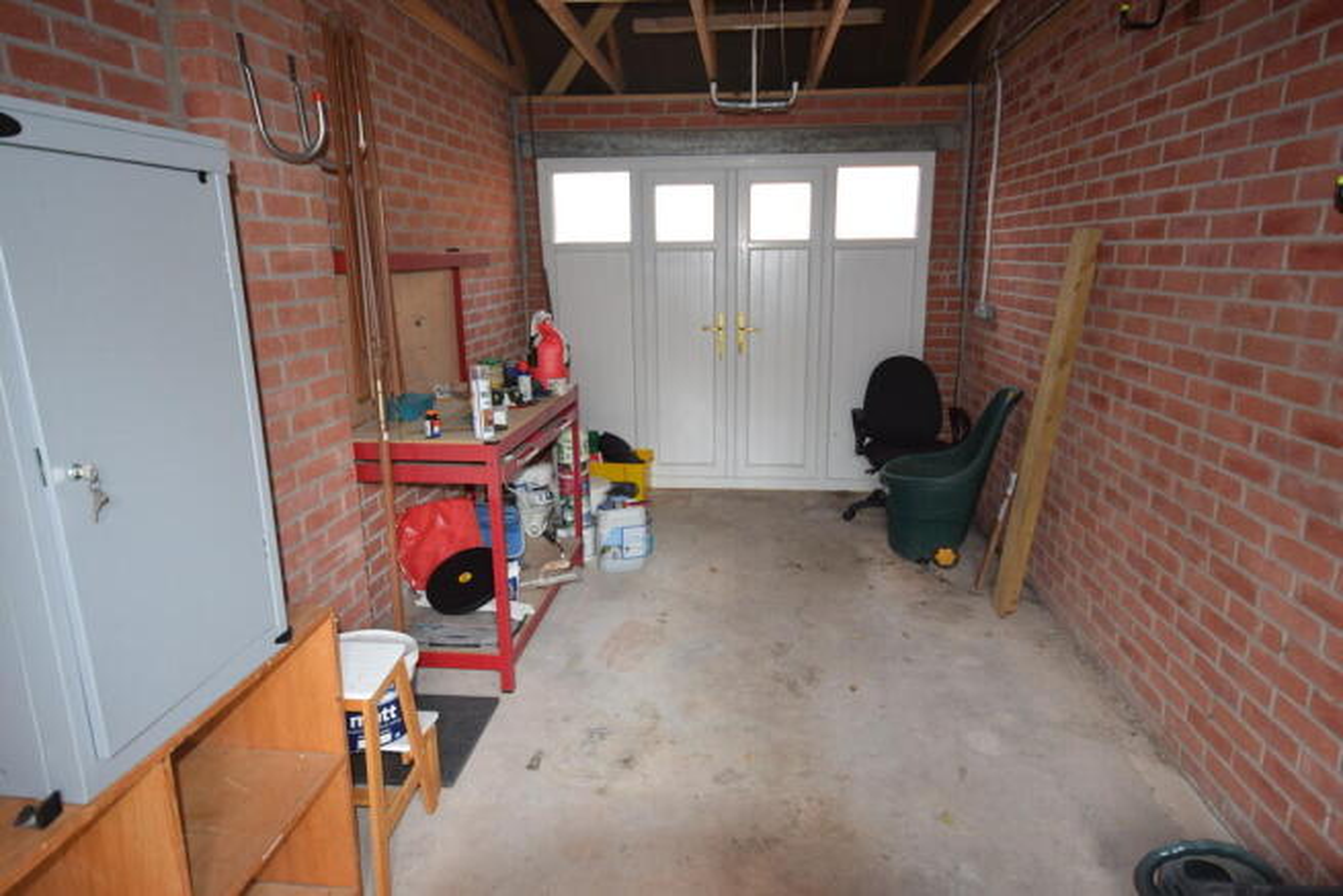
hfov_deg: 81.2
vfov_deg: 59.5
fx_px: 784
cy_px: 448
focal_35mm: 21
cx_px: 672
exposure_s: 1/100
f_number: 5
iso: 800
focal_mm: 14
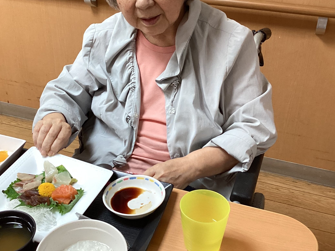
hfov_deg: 38.7
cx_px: 134
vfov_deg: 29.6
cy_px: 106
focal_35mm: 49
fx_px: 474
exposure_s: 1/60
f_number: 2.4
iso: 250
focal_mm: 3.3
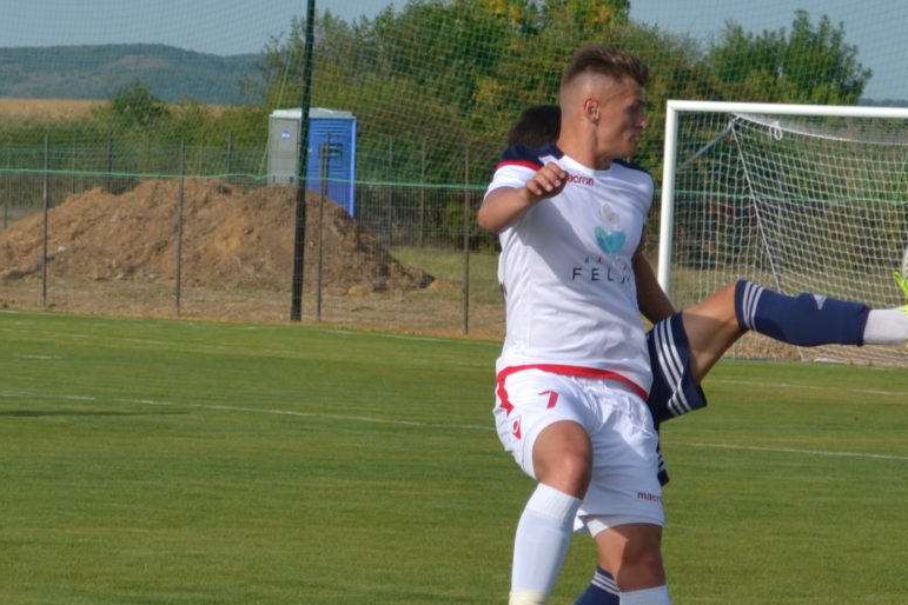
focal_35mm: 239
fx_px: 6028
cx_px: 281
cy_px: 214
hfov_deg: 8.6
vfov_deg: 5.7
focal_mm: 48
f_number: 5.3
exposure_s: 1/640
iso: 100
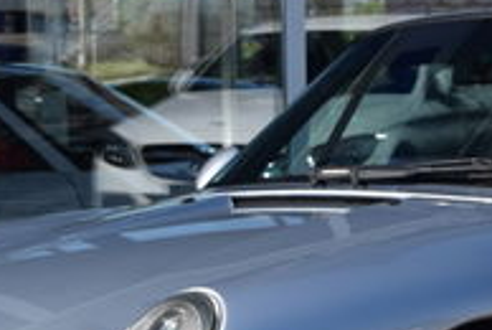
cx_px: 492
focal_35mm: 237
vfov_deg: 5.8
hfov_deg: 8.6
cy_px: 287
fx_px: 3244
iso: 200
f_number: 10
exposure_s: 1/400
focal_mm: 40
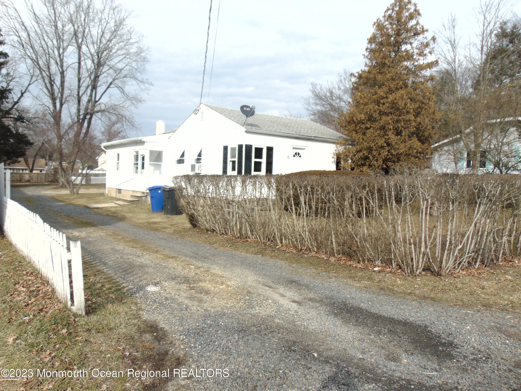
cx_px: 260
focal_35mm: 25
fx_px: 376
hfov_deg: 69.4
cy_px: 196
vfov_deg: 54.9
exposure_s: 1/200
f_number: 7.7
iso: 80
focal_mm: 4.5
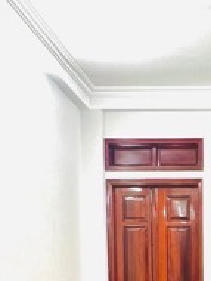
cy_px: 376
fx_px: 568
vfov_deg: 24.0
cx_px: 261
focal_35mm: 70
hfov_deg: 19.7
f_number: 1.8
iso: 160
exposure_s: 1/100
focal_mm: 1.57
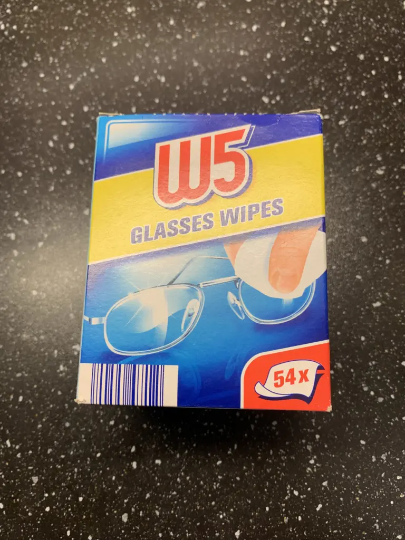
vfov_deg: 67.3
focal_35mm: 26
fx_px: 406
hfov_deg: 53.1
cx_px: 202
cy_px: 270
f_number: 1.8
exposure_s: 1/100
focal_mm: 4.25
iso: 80
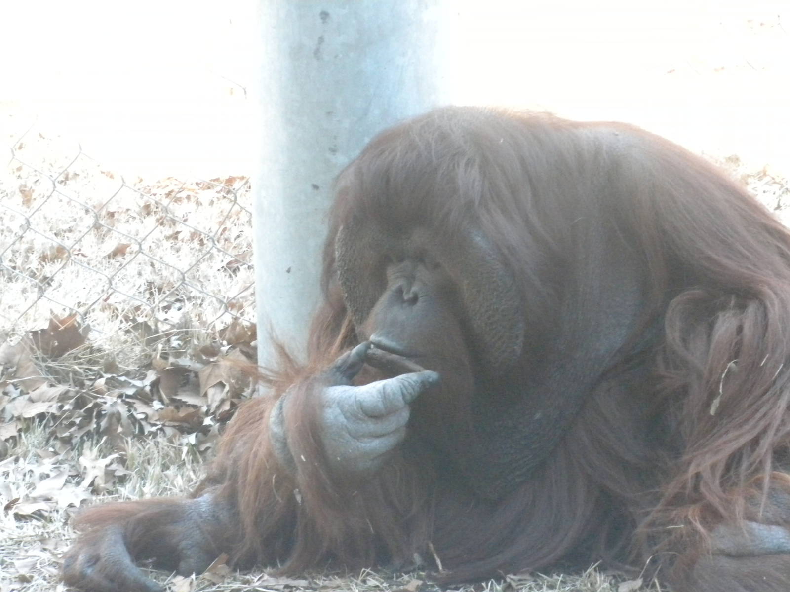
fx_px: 2716
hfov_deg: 16.6
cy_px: 296
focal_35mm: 119
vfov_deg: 12.5
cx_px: 395
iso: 800
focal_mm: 21
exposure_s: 1/91.7
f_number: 5.1
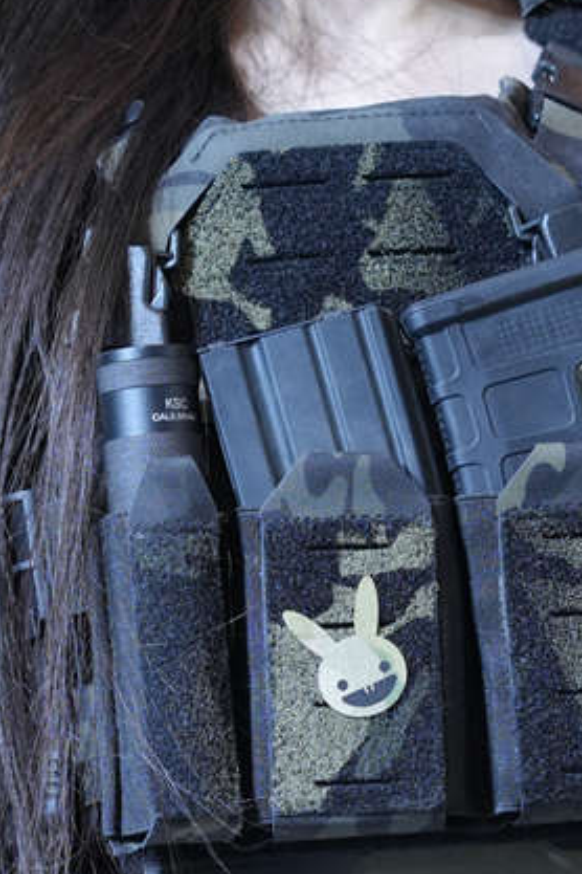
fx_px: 10572
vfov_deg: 4.7
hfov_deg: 3.2
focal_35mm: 436
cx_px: 448
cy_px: 530
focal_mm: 101
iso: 500
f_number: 3.5
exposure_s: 1/160
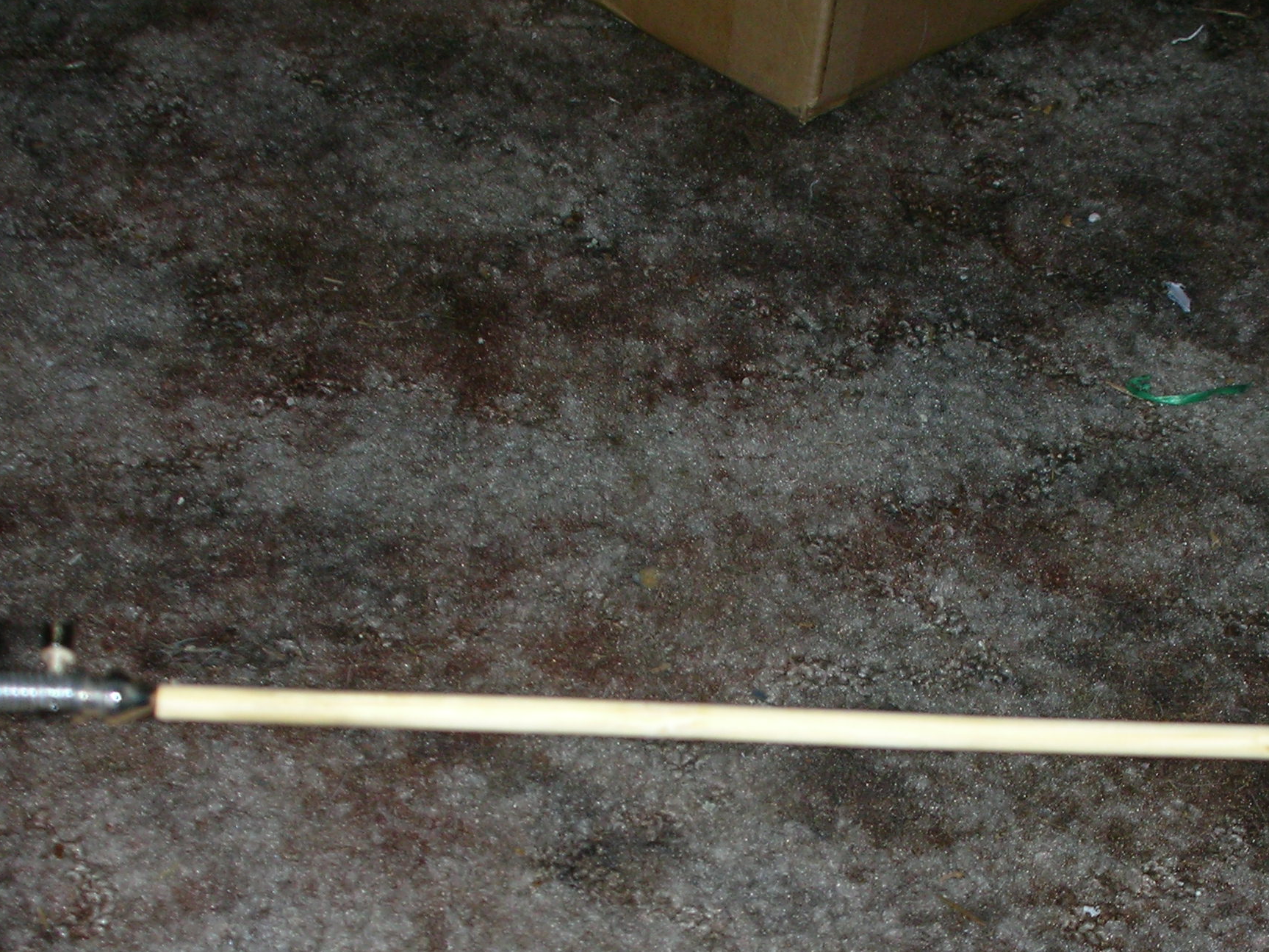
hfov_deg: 26.0
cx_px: 732
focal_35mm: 75
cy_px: 767
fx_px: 2749
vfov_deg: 19.4
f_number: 3.5
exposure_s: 1/60.1
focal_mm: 7.7
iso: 50
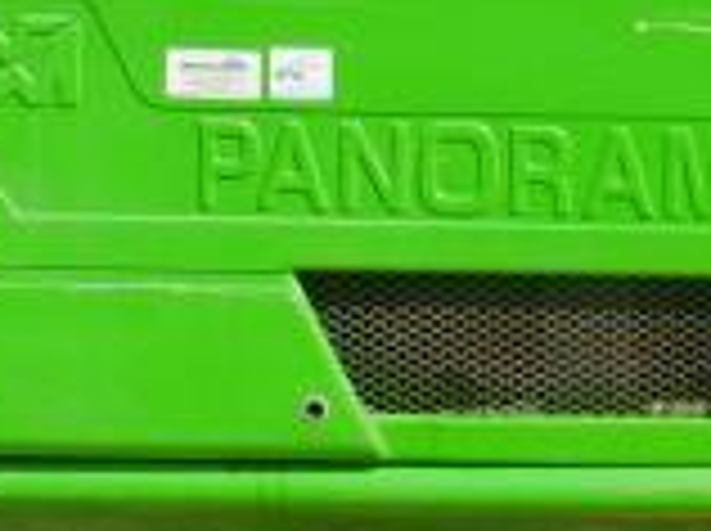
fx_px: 3999
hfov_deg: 10.1
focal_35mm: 195
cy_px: 126
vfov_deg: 7.6
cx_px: 652
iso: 160
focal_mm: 15
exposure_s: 1/400
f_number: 7.1
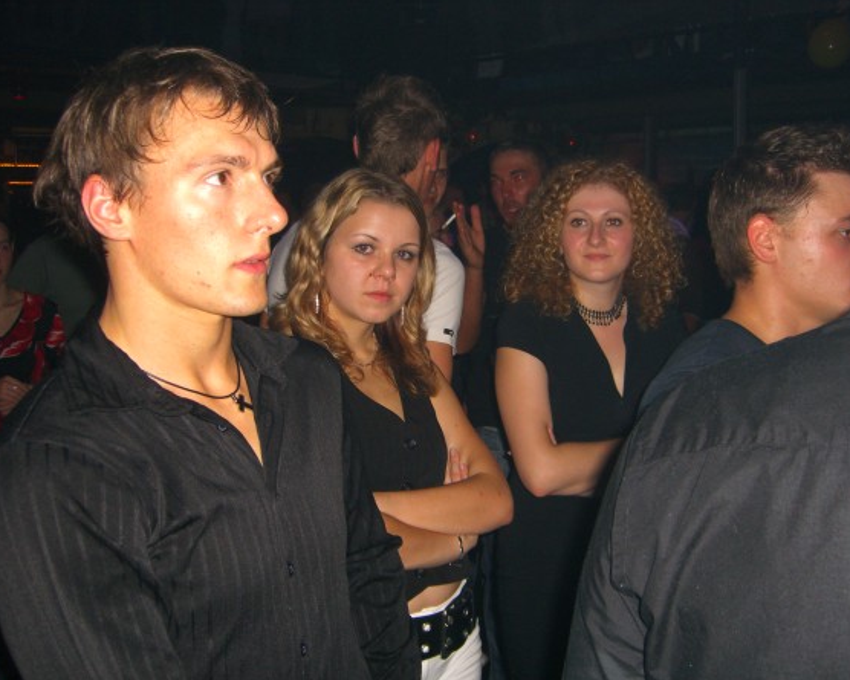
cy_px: 342
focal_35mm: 40
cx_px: 442
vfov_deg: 37.3
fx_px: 1006
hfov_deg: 45.8
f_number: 2.8
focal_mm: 7.9
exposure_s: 1/60
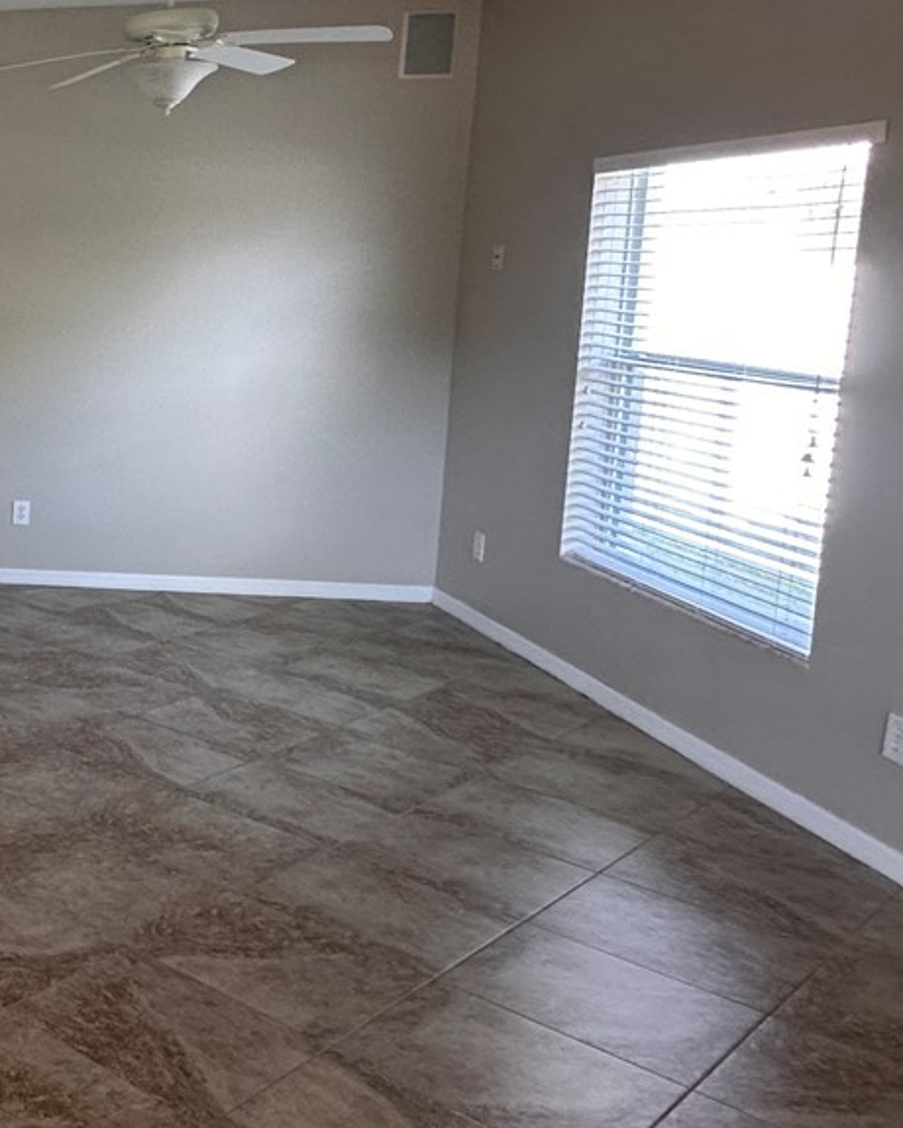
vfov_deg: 47.4
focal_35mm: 38
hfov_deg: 27.7
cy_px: 412
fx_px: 1269
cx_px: -428
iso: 160
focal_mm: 2.22
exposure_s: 1/120
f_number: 2.2
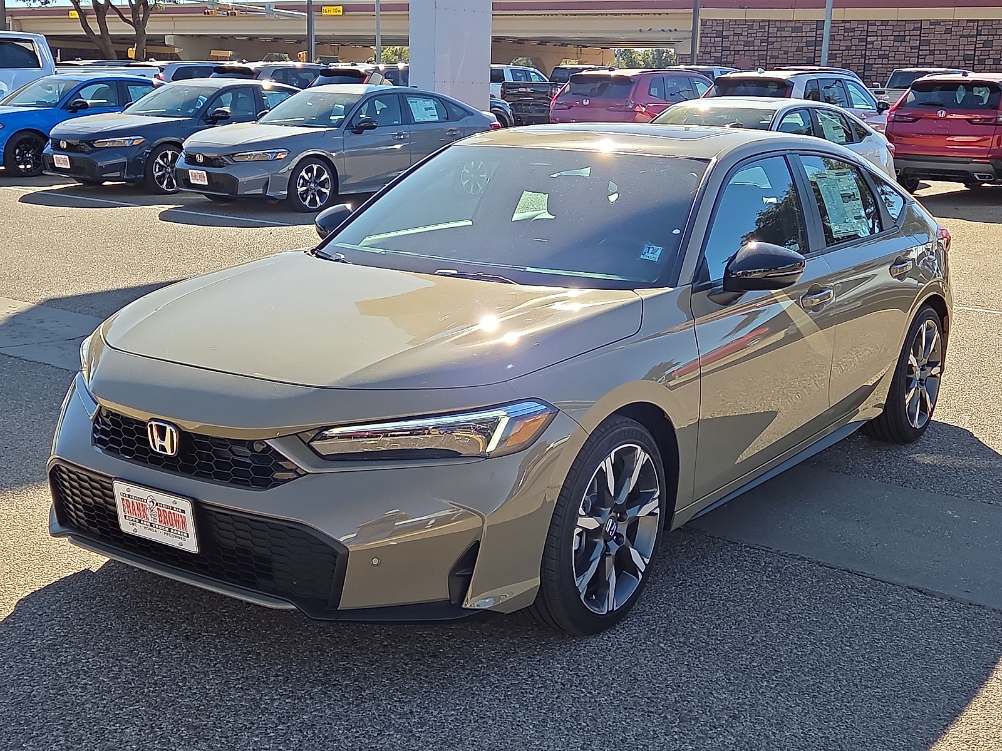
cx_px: 501
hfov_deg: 42.1
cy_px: 376
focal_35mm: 45
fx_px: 1303
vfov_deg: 32.2
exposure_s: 1/909
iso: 25
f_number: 1.8
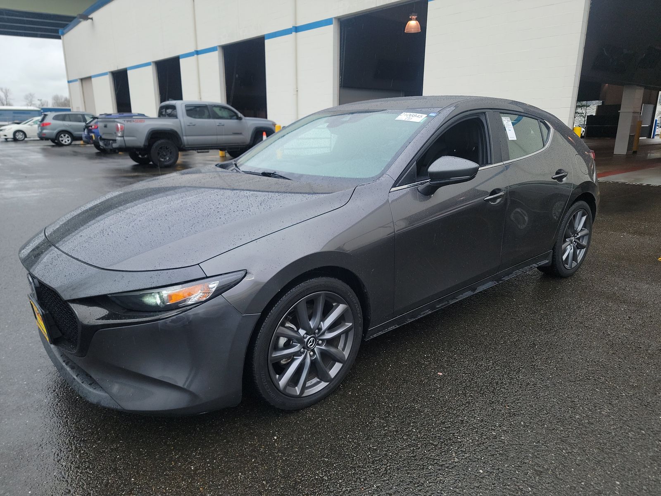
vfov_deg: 56.8
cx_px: 330
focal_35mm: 24
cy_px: 248
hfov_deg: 71.6
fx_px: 458
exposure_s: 1/174
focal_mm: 6.7
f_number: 1.8
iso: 50
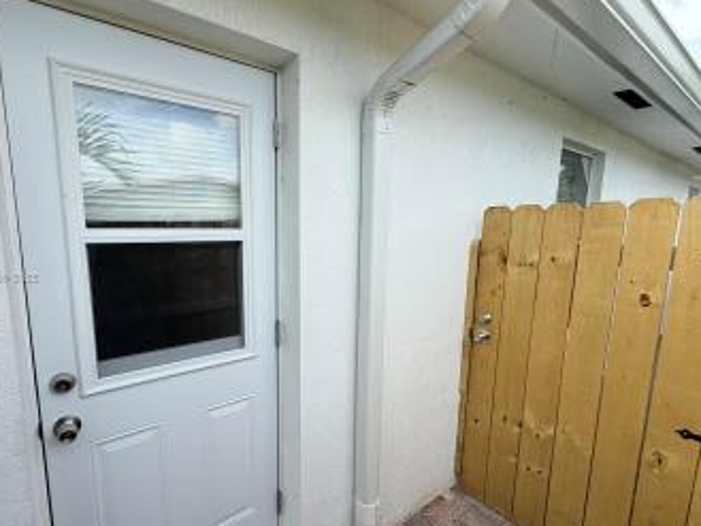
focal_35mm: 17
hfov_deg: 90.3
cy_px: 279
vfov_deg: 74.7
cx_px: 294
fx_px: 344
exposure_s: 1/751
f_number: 2.2
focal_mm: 2.22
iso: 50
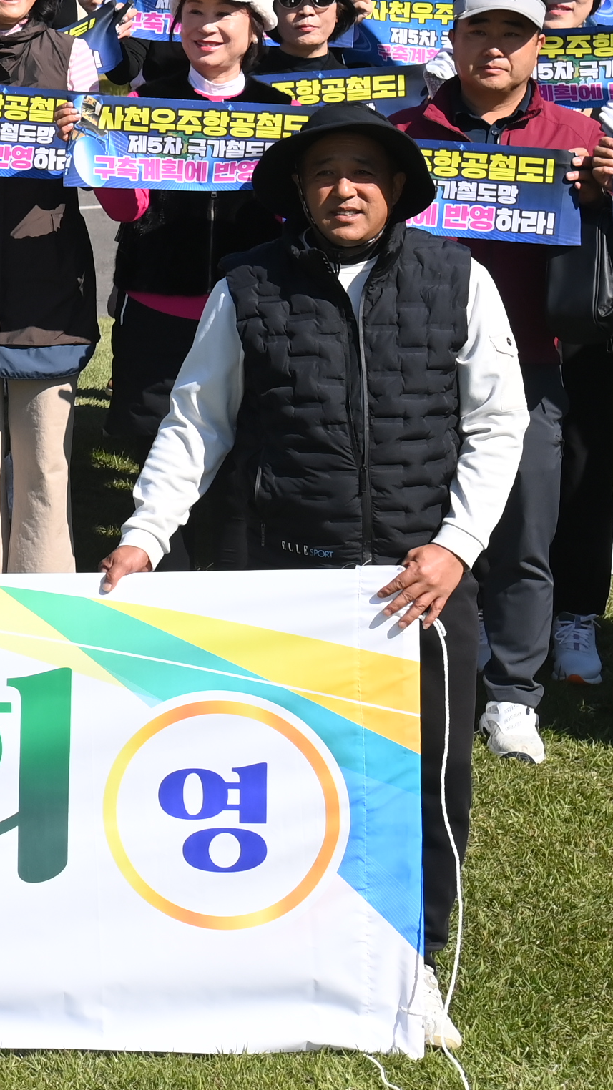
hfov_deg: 6.5
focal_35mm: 178
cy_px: 202
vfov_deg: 12.0
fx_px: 5145
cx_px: -764
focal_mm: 62
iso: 400
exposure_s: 1/1000
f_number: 8
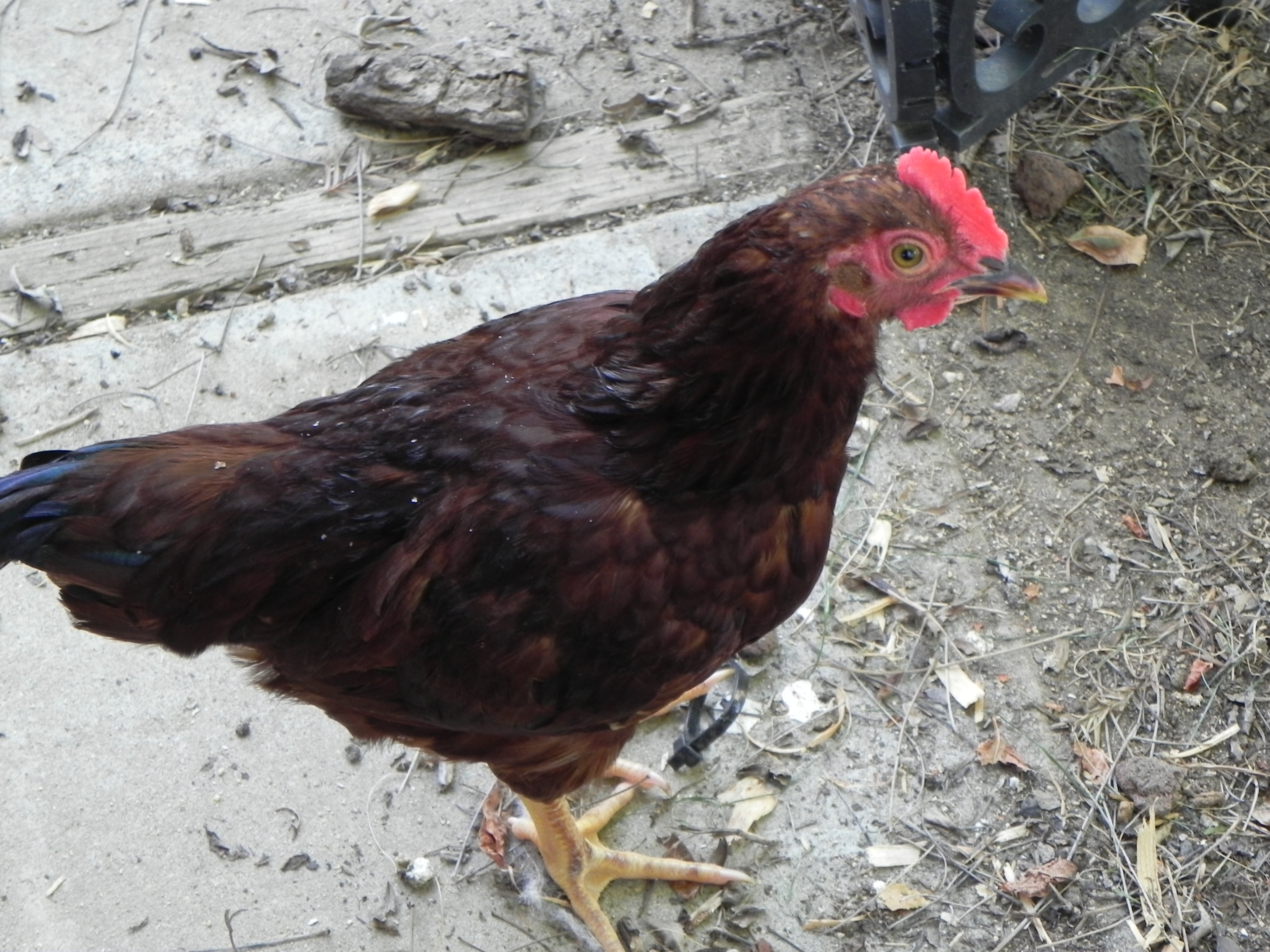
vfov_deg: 12.7
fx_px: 4293
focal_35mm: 117
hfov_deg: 16.8
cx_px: 635
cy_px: 476
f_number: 4
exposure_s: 1/30
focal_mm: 20.8
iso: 161
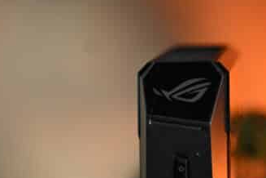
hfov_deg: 14.3
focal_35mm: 143
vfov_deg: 9.6
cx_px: 149
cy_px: 100
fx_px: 1057
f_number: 4
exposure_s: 1/125
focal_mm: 120
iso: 560
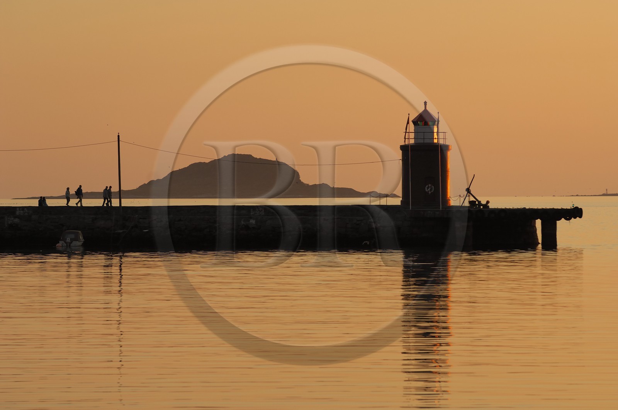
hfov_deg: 9.8
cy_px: 205
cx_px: 309
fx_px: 3600
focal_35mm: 210
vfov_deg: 6.5
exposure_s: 1/200
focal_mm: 140
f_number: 4.2
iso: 100
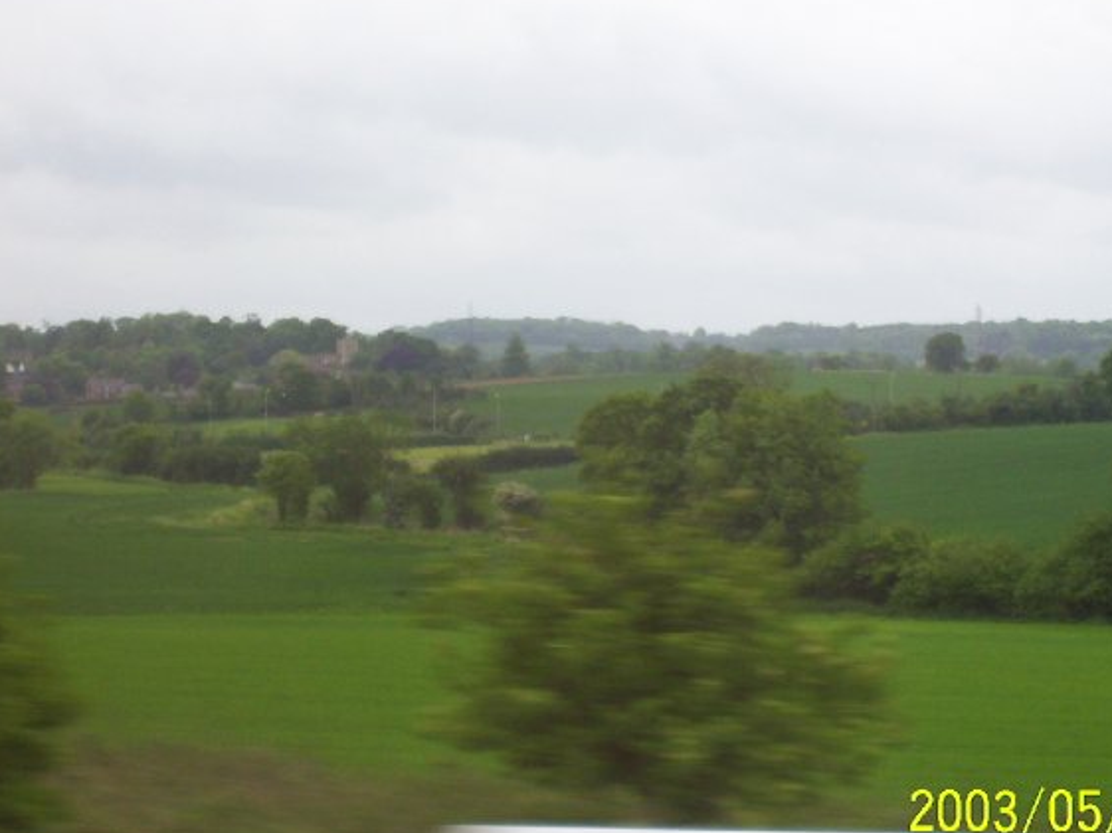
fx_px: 3950
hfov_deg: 16.0
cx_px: 615
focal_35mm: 123
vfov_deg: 12.0
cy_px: 447
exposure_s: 1/139
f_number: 4.72
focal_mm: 16.61
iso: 100
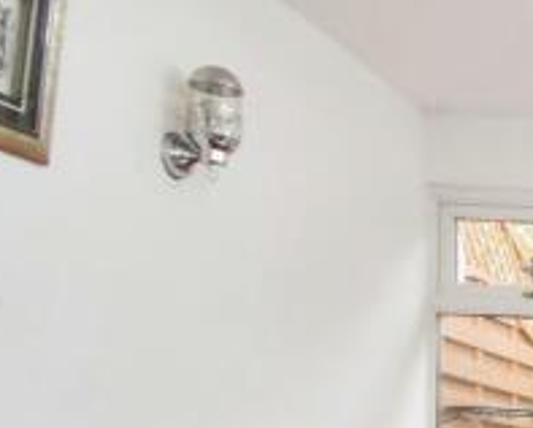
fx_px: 1153
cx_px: 1172
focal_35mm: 73
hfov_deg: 16.5
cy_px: 535
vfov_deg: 19.6
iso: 1000
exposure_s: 1/6
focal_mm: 10
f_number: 16
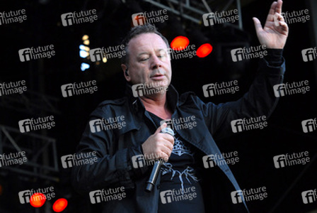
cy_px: 106
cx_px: 158
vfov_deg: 13.1
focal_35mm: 105
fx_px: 926
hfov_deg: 19.4
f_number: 4.5
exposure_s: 1/200
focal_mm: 70
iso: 400
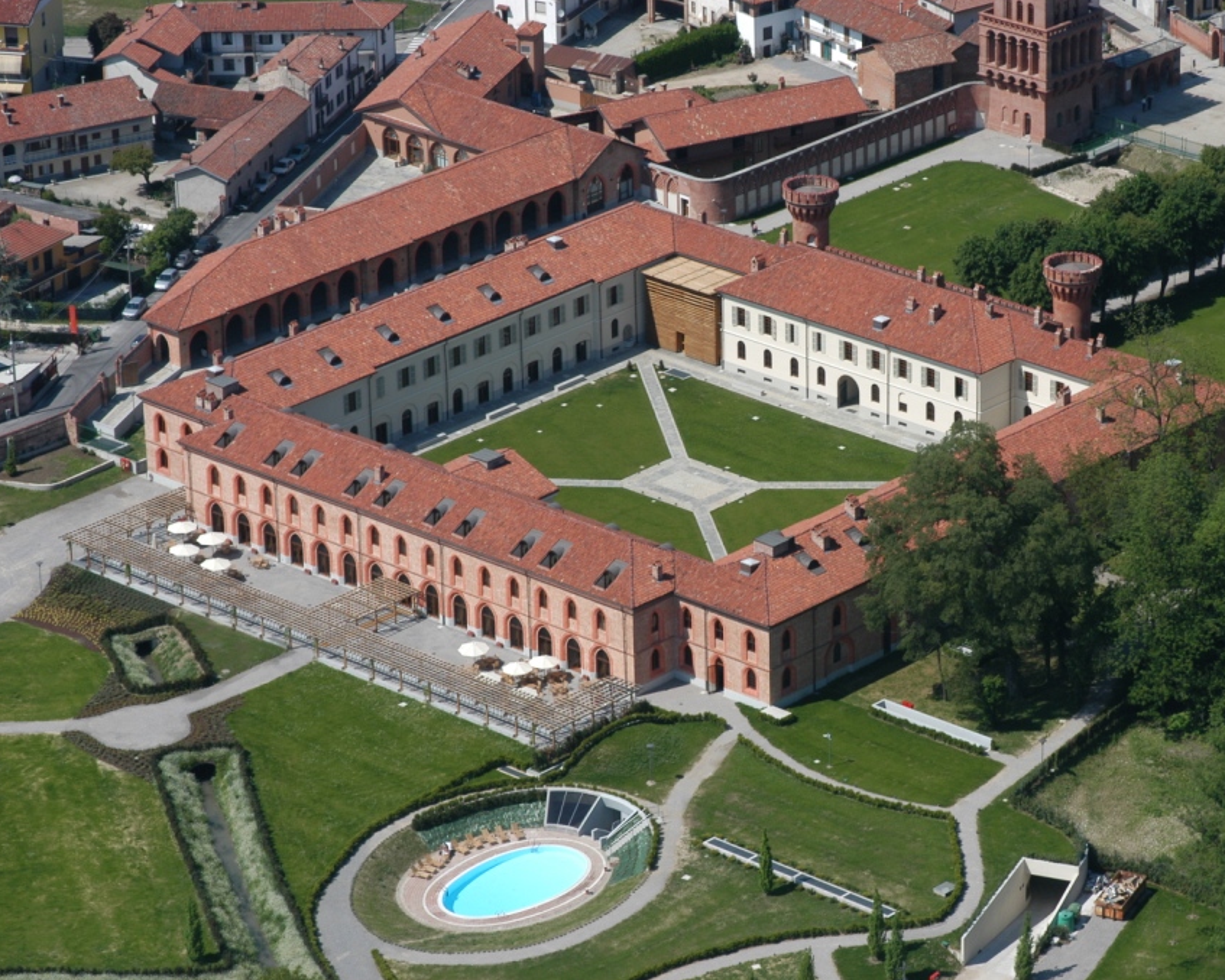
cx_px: 723
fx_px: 5548
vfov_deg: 10.1
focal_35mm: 153
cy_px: 491
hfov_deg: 12.6
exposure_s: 1/500
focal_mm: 90
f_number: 9
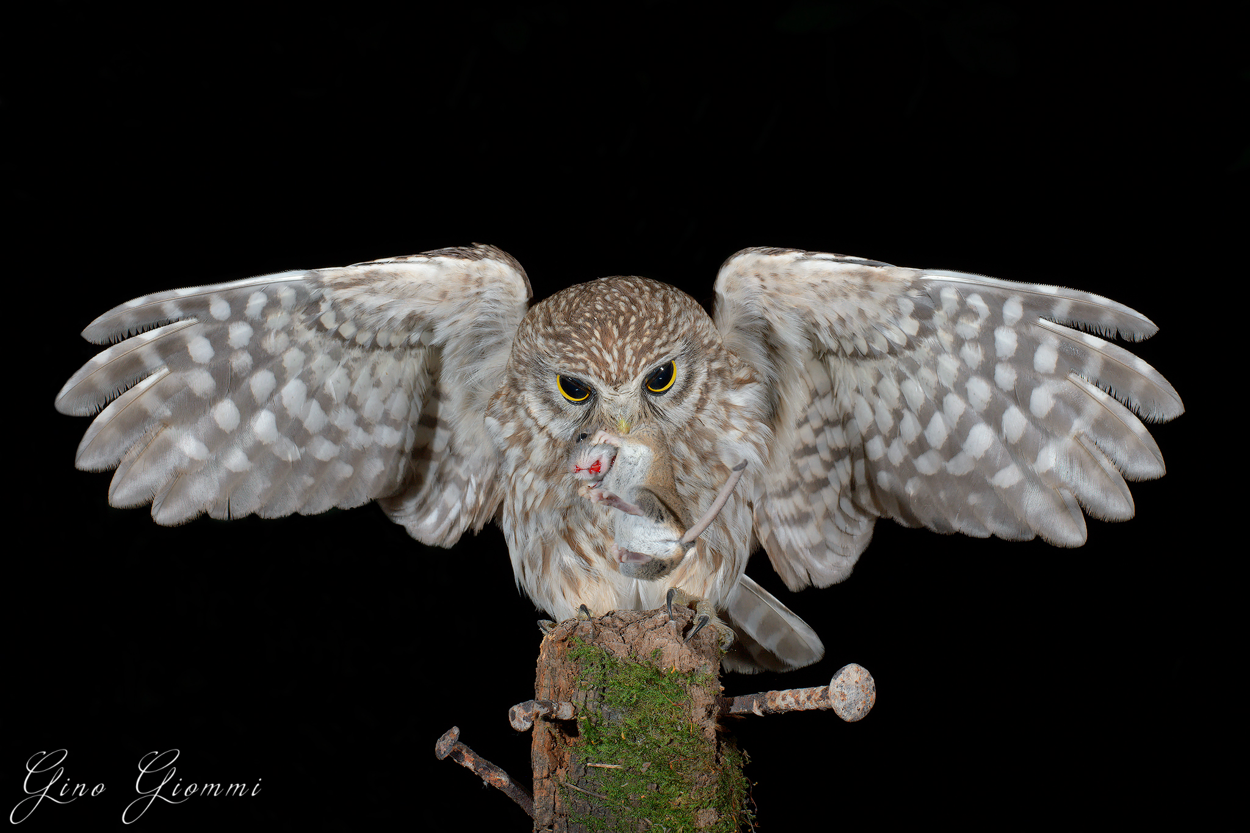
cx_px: 625
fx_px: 1736
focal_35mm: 50
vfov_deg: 27.0
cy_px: 416
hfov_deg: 39.6
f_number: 16
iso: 640
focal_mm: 50
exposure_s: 1/200
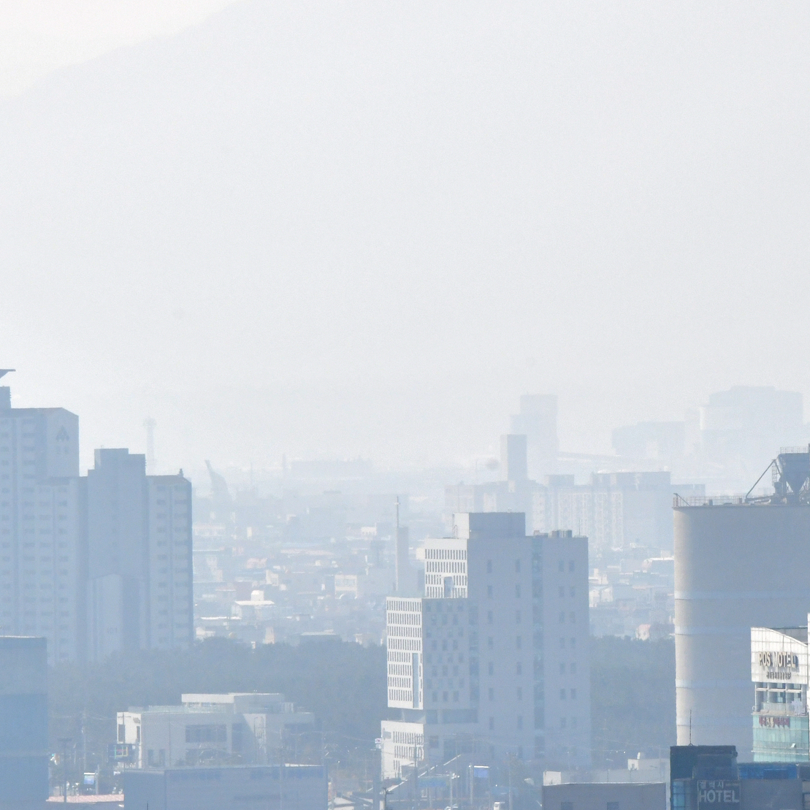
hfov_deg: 4.7
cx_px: 400
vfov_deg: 4.7
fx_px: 9795
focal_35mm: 370
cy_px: 416
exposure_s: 1/1000
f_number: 18
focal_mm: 230
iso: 640
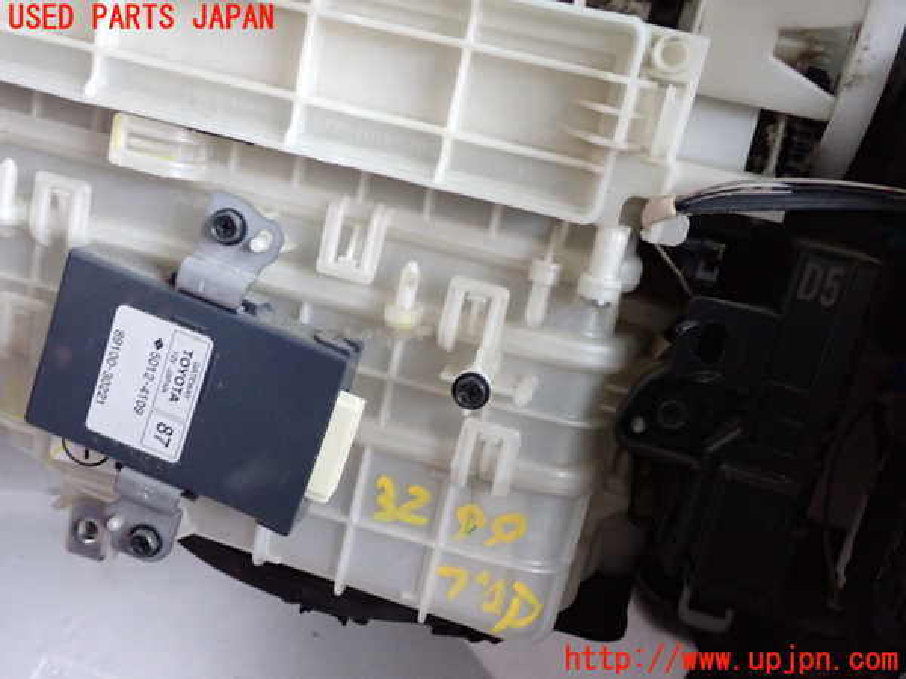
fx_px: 995
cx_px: 453
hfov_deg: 49.0
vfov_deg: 37.7
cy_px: 340
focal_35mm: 38
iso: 800
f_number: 2.7
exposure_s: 1/40
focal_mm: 6.83
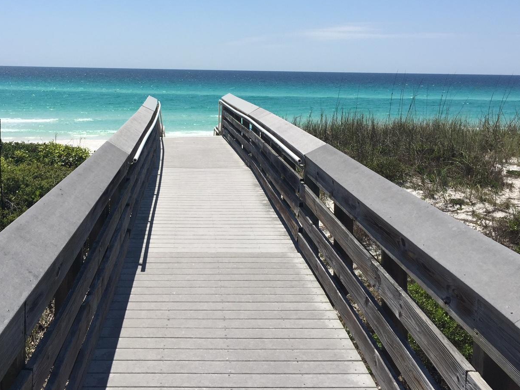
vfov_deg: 36.5
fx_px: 586
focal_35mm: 39
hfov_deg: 47.5
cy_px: 136
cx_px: 203
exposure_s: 1/3300
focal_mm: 4.15
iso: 32
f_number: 2.2
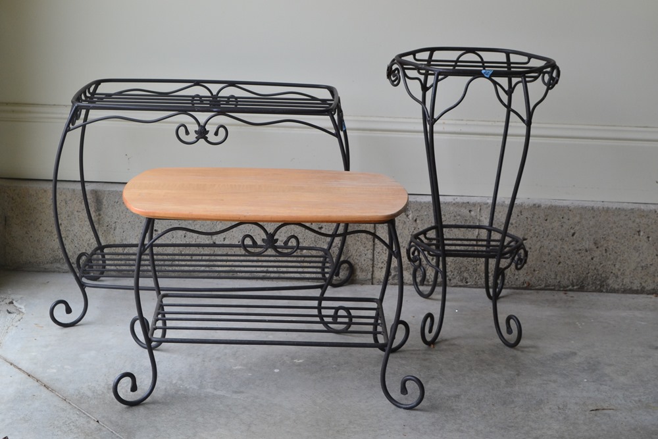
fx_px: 1316
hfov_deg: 28.1
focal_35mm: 72
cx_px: 329
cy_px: 220
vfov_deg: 18.9
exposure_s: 1/60
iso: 640
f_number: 8
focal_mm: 48
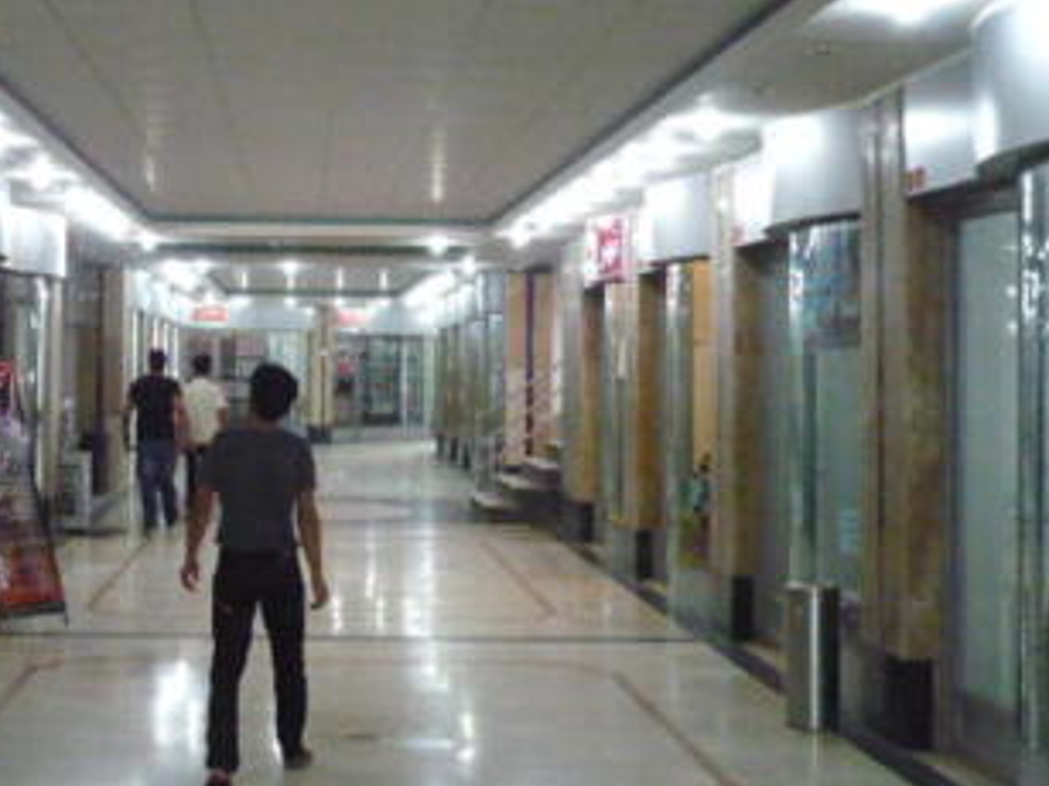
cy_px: 231
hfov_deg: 33.1
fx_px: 1727
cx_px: 263
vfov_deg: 25.4
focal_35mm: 57
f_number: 2.8
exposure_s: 1/60
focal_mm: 5.8
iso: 640
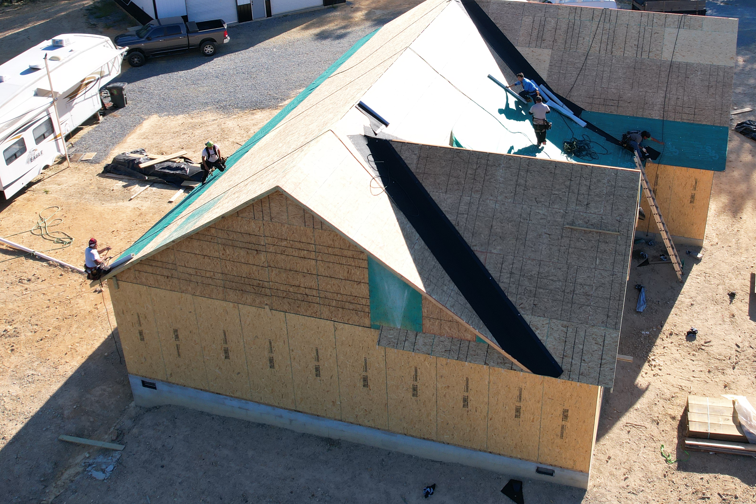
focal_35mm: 38
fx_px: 798
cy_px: 131
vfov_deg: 34.4
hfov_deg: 50.3
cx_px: 458
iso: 110
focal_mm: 8.38
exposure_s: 1/1000
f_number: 2.8
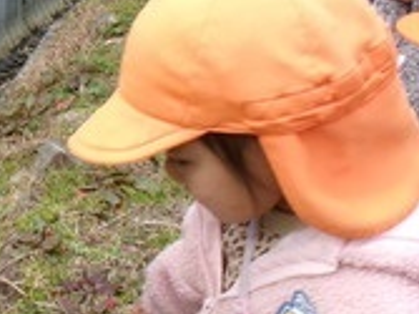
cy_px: 107
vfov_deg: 13.7
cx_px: -35
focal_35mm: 108
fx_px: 1306
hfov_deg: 17.6
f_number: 4.5
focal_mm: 6.4
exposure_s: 1/200
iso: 100
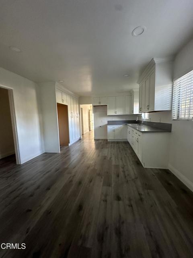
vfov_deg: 102.1
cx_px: 96
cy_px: 129
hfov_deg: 85.7
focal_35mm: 14
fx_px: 104
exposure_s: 1/60
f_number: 2.2
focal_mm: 2.22
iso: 640
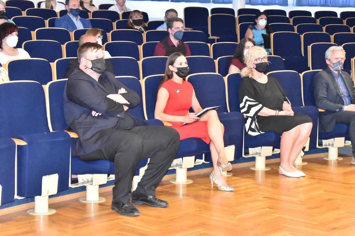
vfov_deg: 17.5
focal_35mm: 78
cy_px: 118
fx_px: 769
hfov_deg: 26.0
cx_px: 178
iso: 6400
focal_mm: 52
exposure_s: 1/80
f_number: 7.1
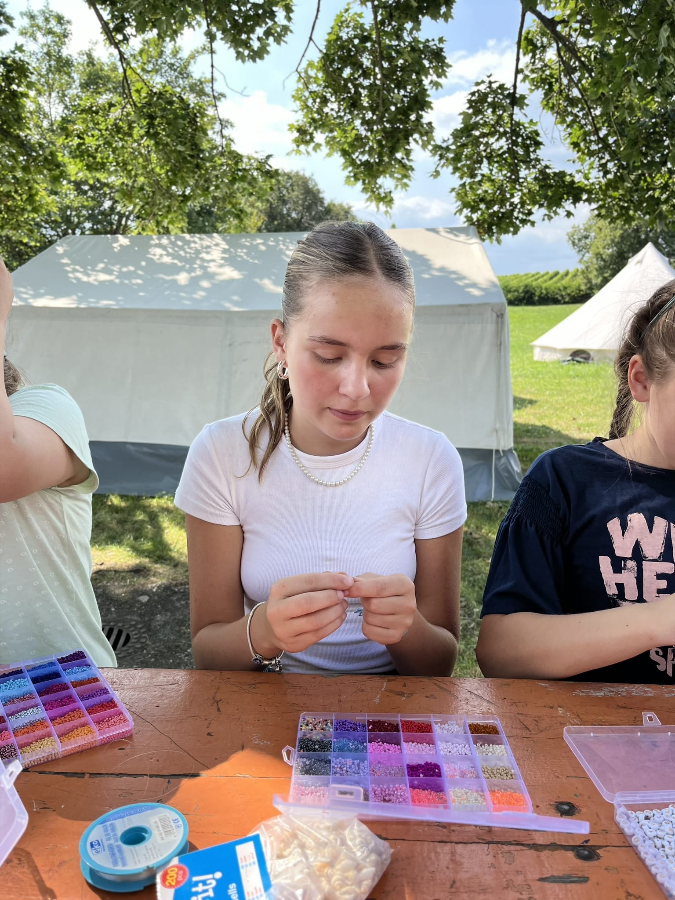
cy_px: 450
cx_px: 338
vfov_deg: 67.3
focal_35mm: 26
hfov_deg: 53.1
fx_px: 676
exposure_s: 1/821
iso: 50
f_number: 1.6
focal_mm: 5.1
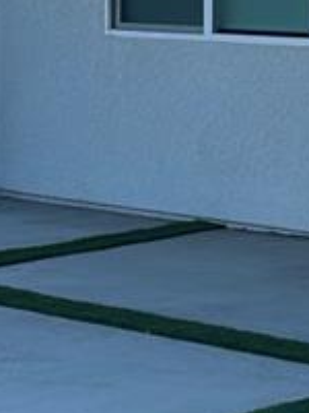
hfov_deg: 8.2
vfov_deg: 10.8
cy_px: -58
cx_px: -5
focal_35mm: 180
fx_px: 2142
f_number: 1.78
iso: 80
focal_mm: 6.86
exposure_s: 1/1812
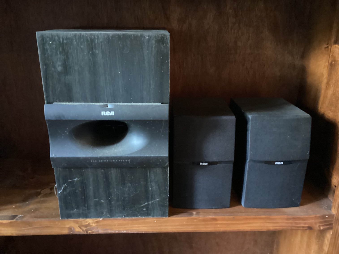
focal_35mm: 31
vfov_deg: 45.4
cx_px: 170
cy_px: 127
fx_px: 304
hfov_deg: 58.3
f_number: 2.4
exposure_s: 1/15
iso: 800
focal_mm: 3.3
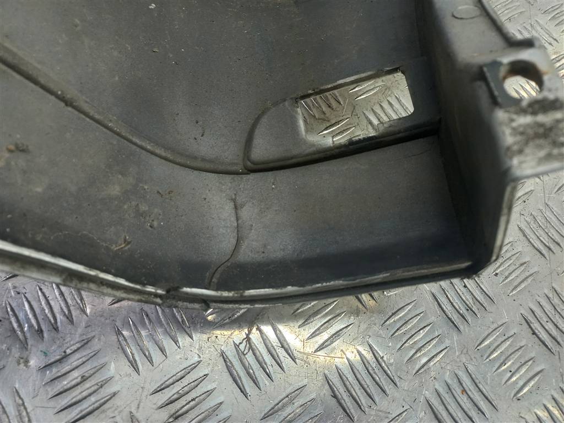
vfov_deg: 54.9
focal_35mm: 25
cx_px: 282
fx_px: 407
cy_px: 212
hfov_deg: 69.4
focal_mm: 4.6
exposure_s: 1/50
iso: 80
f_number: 1.8
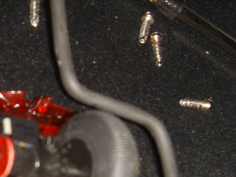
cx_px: 12
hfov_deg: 19.4
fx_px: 676
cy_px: 186
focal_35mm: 99
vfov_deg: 14.7
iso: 100
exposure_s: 1/45
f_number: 3.5
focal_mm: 6.6
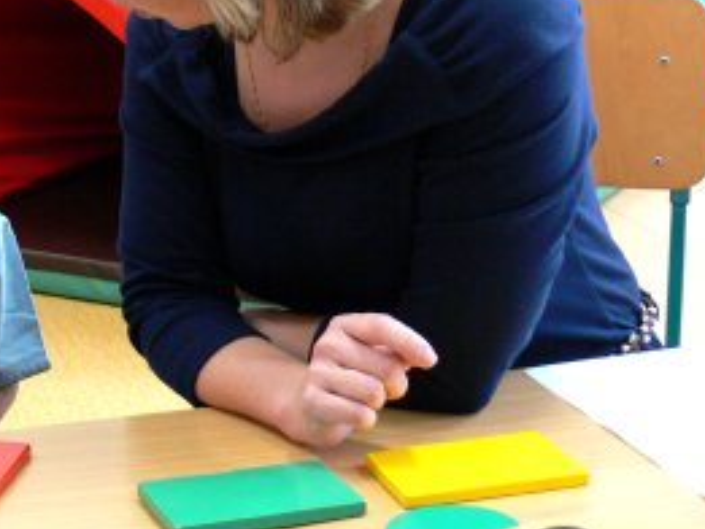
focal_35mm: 95
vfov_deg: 15.5
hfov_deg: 20.4
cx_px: 138
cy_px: 147
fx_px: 1936
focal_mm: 9.4
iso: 200
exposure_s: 1/25
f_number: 3.2
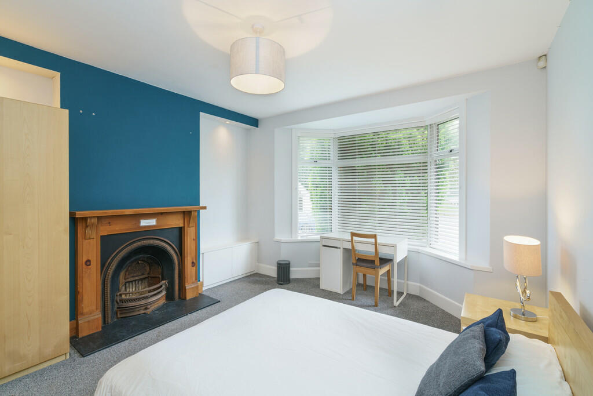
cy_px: 198
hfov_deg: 96.7
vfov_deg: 73.8
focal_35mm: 16
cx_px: 296
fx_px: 264
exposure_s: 1/8
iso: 400
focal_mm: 16
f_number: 11
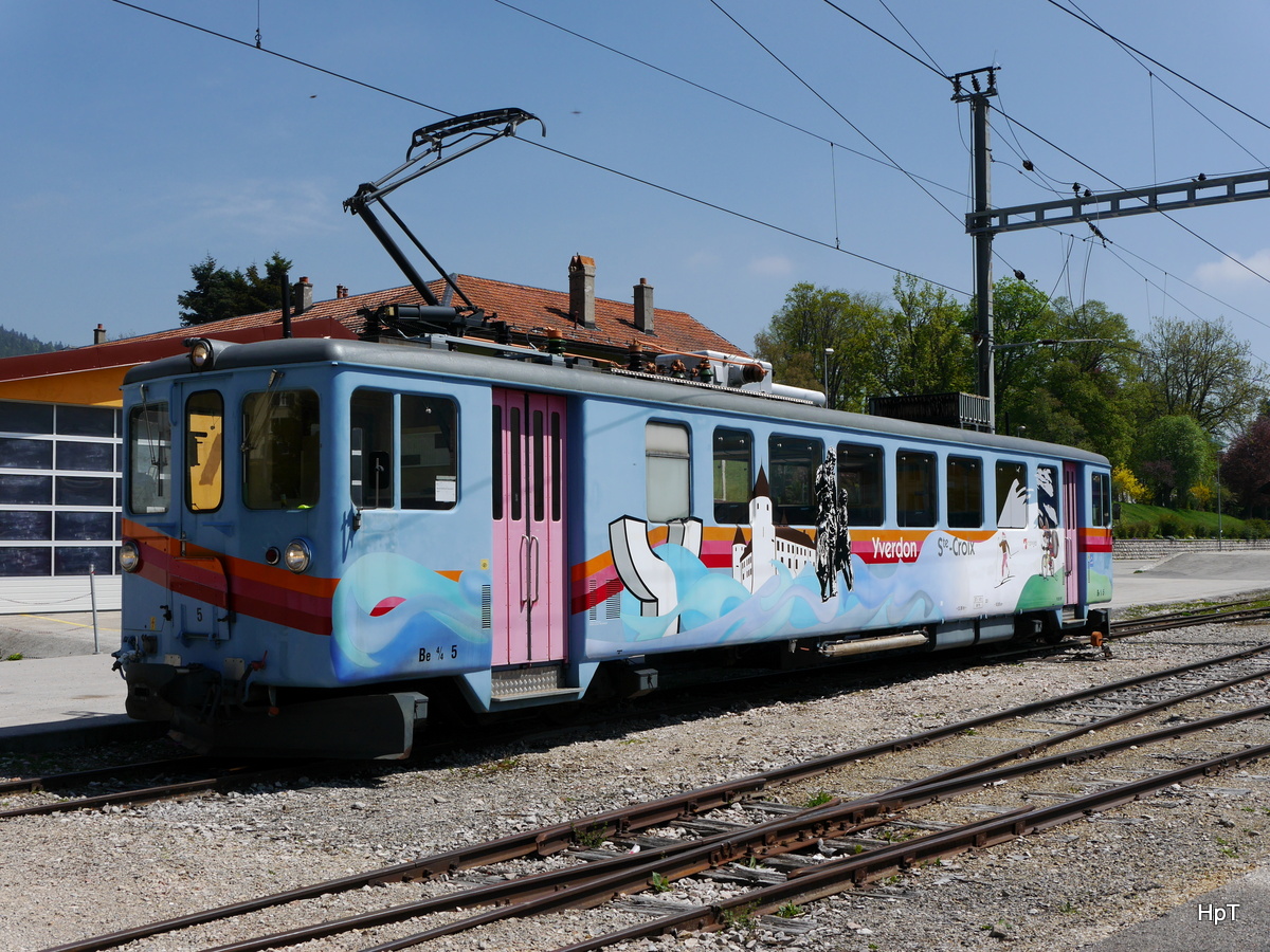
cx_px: 635
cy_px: 476
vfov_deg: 34.3
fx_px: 1541
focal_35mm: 42
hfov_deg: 44.8
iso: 160
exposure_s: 1/500
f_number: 9
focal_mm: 21
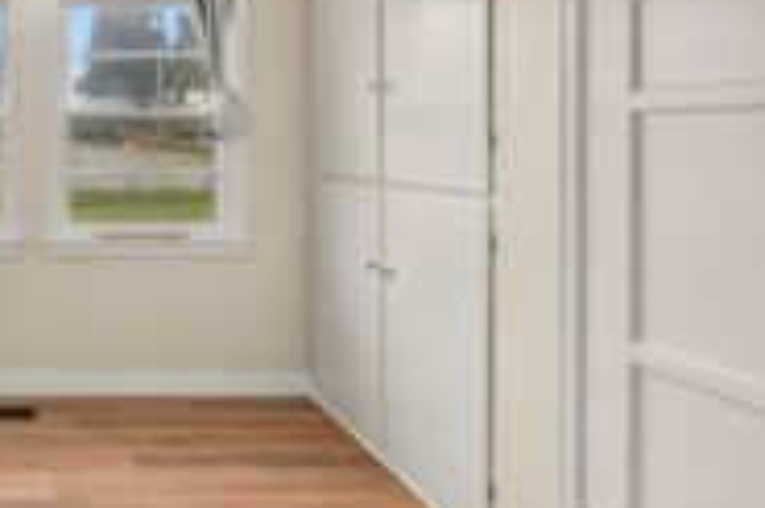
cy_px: 159
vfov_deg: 48.4
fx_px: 552
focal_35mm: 26
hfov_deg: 55.9
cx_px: 25
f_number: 7.1
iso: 80
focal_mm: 12
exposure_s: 1/80
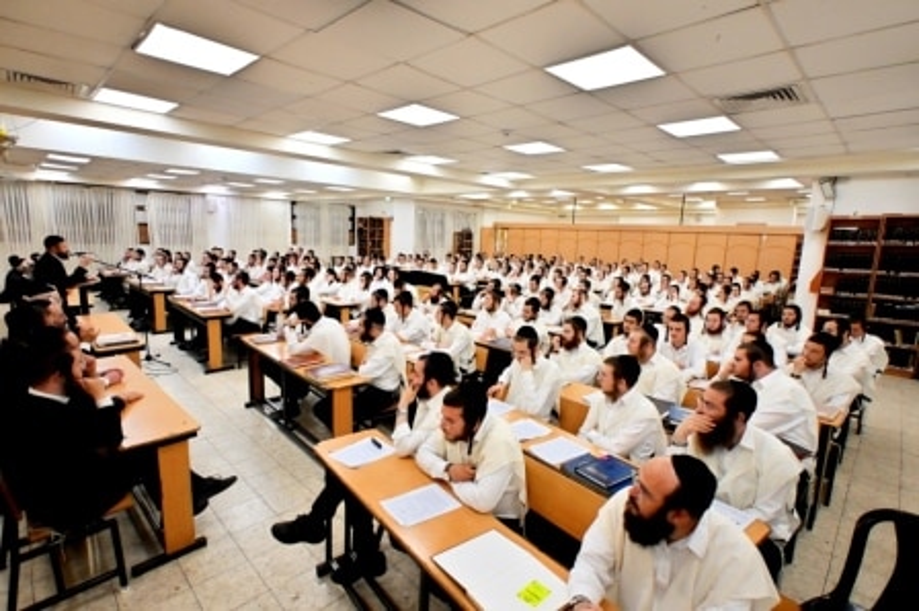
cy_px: 306
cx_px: 460
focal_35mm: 18
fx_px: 459
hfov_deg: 90.0
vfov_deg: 67.3
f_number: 3.5
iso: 640
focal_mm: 12
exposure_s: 1/320
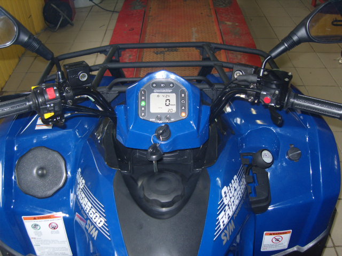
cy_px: 128
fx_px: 346
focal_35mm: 35
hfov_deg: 52.6
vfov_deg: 40.7
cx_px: 171
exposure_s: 1/30
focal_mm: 7.4
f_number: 2.8
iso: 100
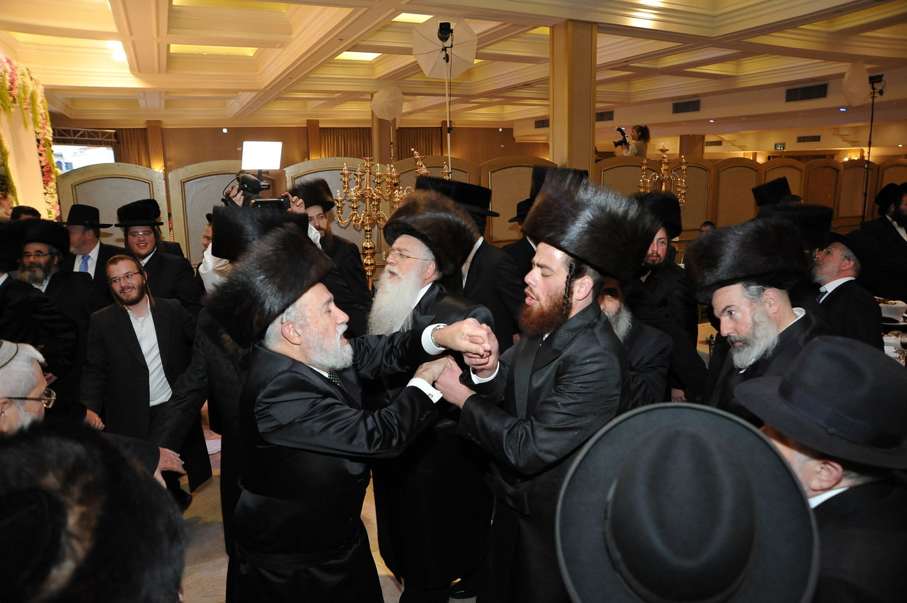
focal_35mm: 24
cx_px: 454
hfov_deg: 73.8
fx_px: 604
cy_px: 302
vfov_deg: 53.1
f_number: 4
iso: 2000
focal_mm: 24
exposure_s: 1/125
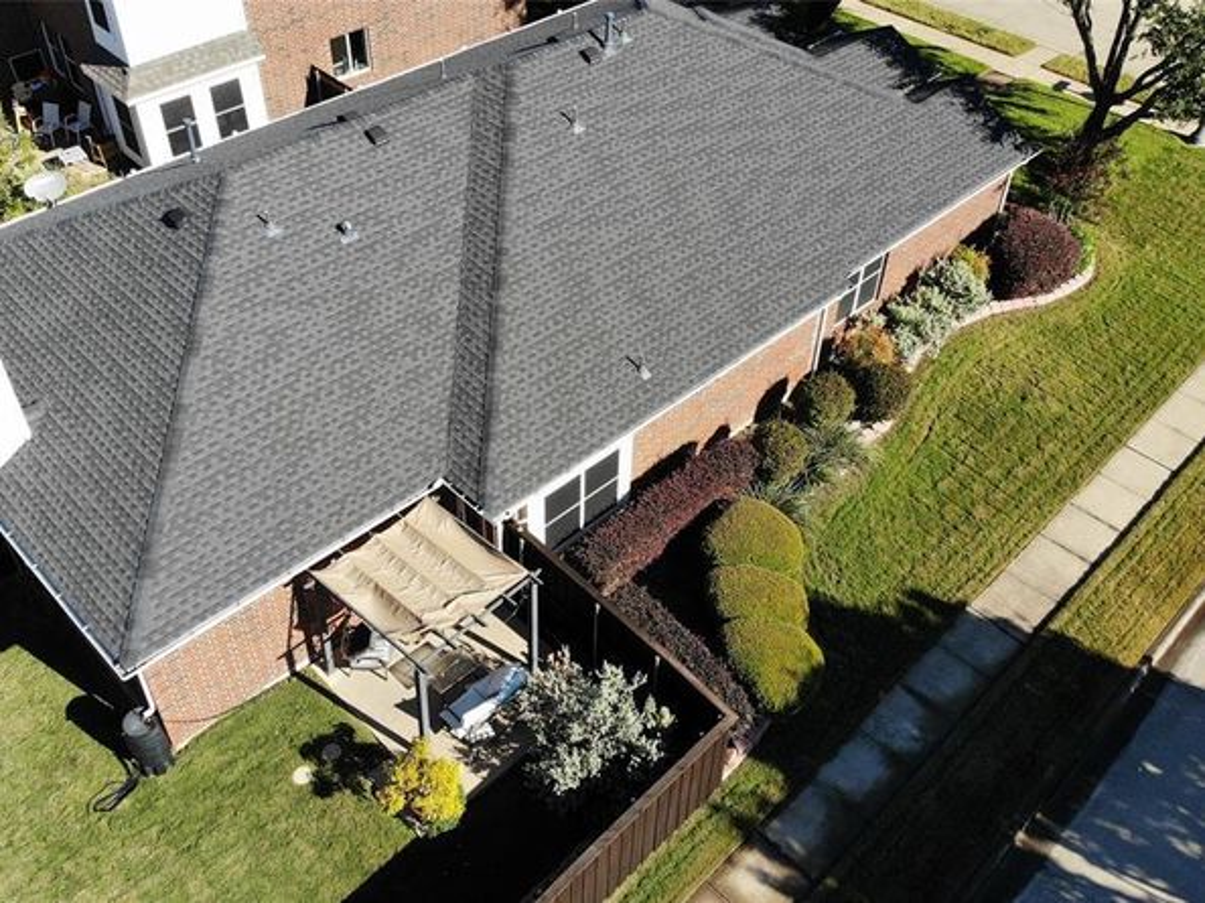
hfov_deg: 71.6
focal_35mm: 24
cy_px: 452
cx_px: 602
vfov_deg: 56.8
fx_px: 835
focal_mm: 4.5
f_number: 2.8
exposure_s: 1/612
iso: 102
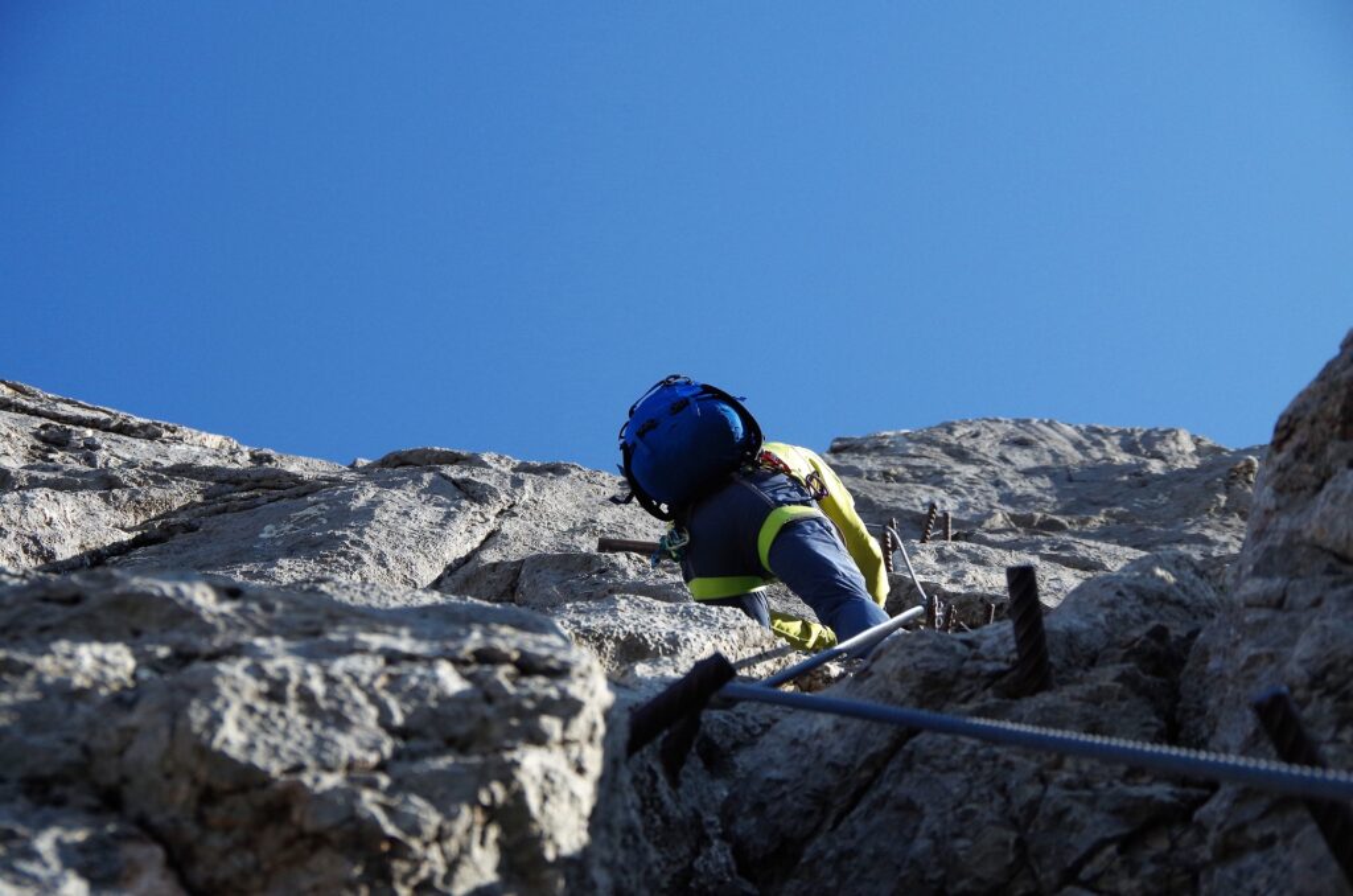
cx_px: 676
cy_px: 448
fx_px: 3375
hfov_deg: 22.7
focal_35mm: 90
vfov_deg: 15.1
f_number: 7.1
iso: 400
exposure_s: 1/1000
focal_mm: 60
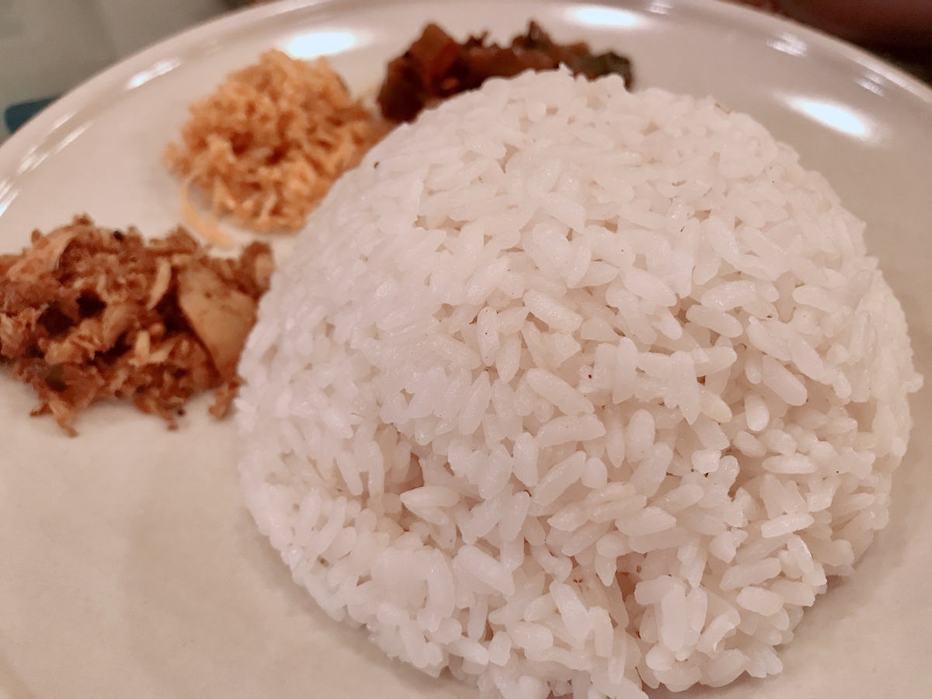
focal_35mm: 28
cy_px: 350
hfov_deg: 63.4
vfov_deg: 49.7
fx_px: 754
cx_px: 466
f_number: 1.8
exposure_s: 1/15
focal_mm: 3.99
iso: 64
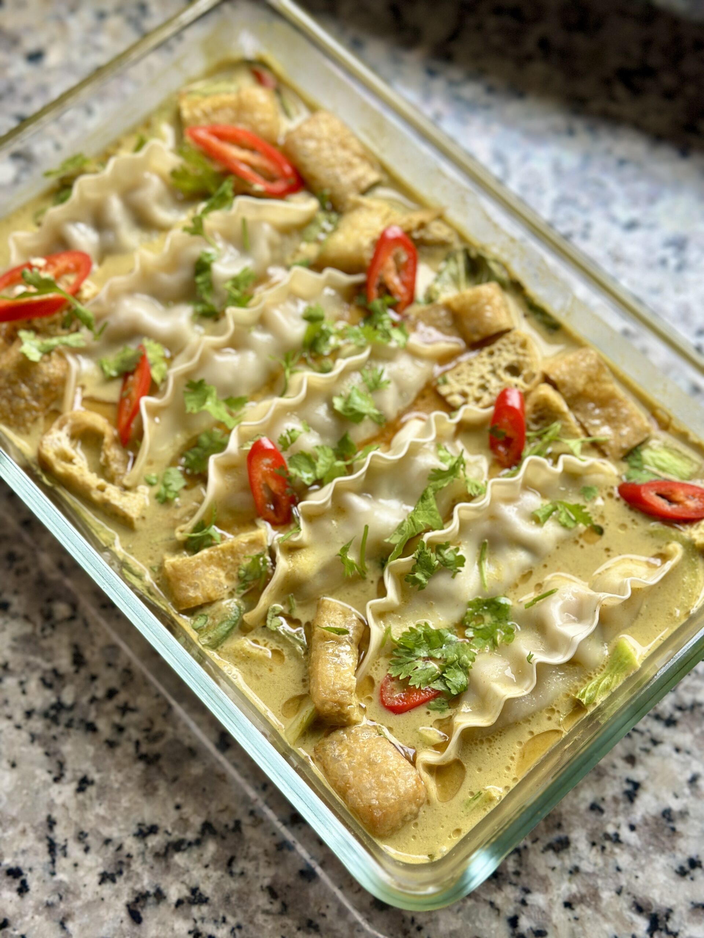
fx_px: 1302
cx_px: 352
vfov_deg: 39.7
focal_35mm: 48
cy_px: 469
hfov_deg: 30.3
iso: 80
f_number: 1.78
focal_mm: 6.86
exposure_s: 1/411
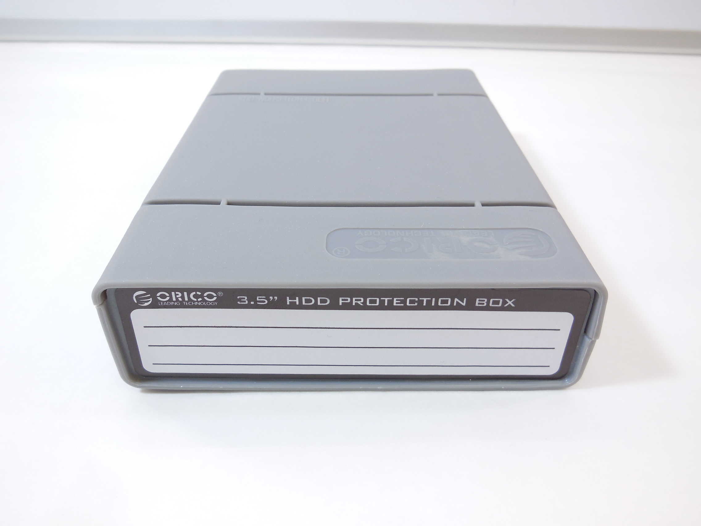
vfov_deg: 46.8
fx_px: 608
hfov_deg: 60.0
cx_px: 350
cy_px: 263
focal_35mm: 30
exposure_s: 1/40
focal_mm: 5.3
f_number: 3.2
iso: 125
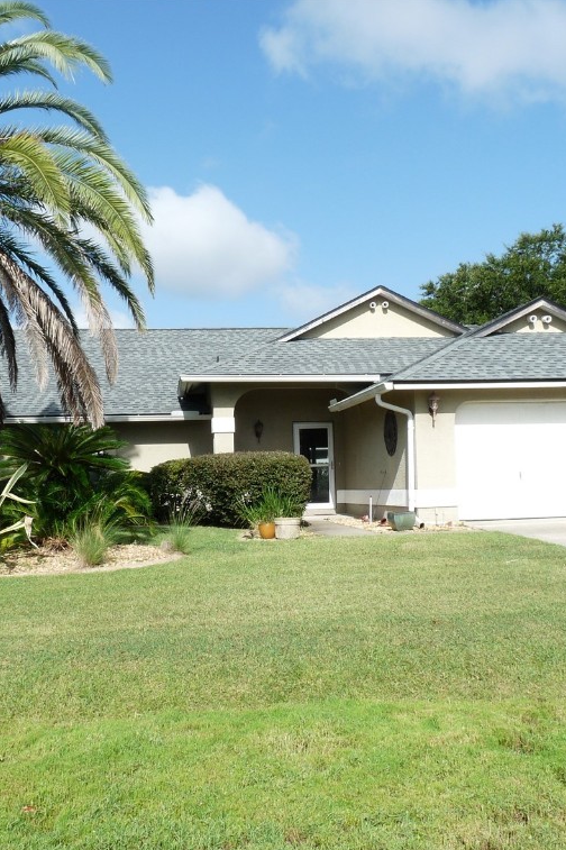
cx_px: 283
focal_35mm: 38
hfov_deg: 35.0
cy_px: 427
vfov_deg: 50.7
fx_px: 897
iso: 100
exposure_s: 1/320
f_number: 5.6
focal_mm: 4.8
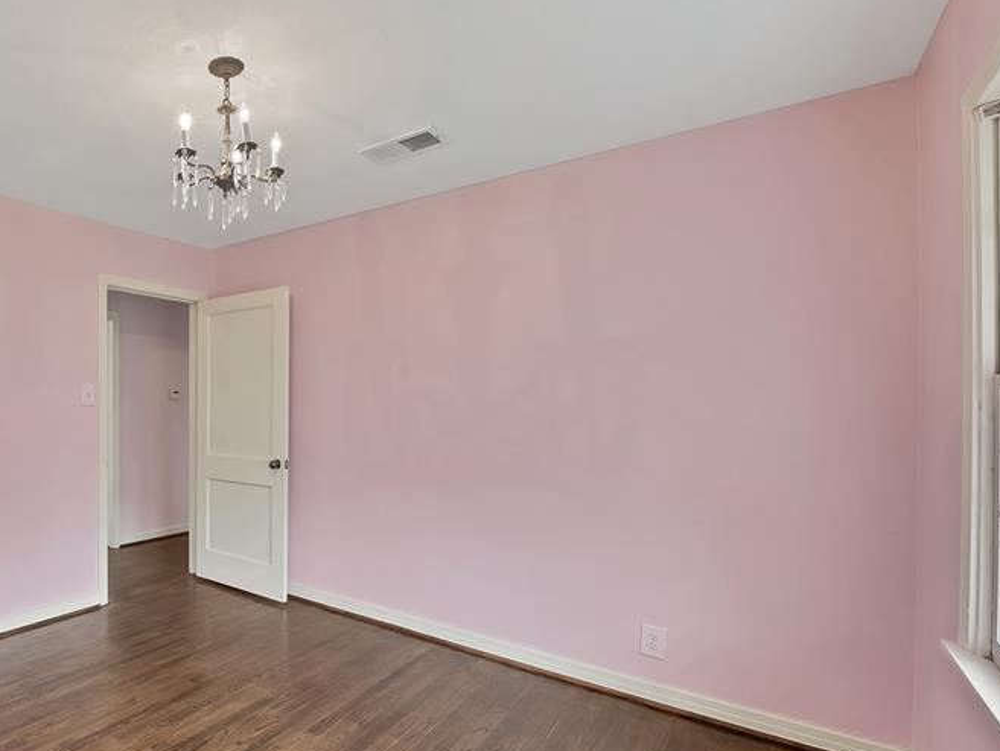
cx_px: 254
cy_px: 416
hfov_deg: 81.2
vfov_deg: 71.4
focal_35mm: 18
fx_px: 520
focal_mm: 12
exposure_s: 1/5
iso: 640
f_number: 9
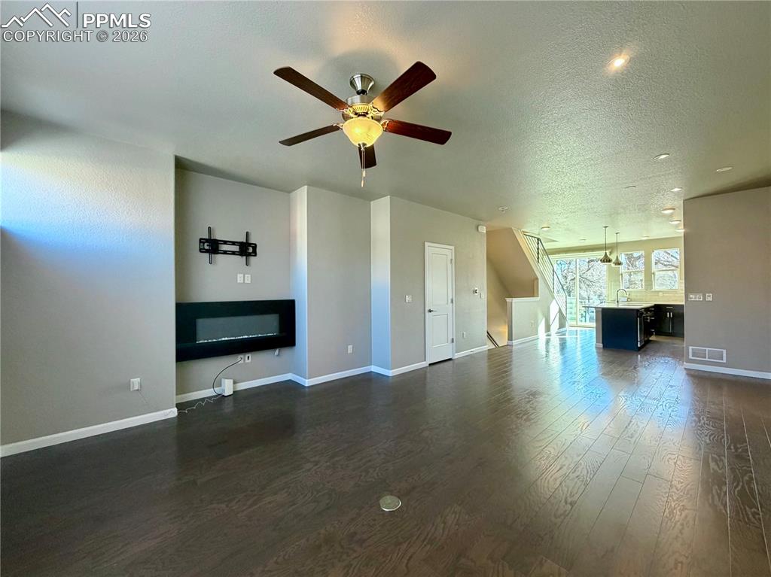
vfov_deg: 85.6
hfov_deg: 102.1
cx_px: 386
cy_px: 288
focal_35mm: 14
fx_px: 312
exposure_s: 1/60
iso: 320
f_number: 2.2
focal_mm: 2.22
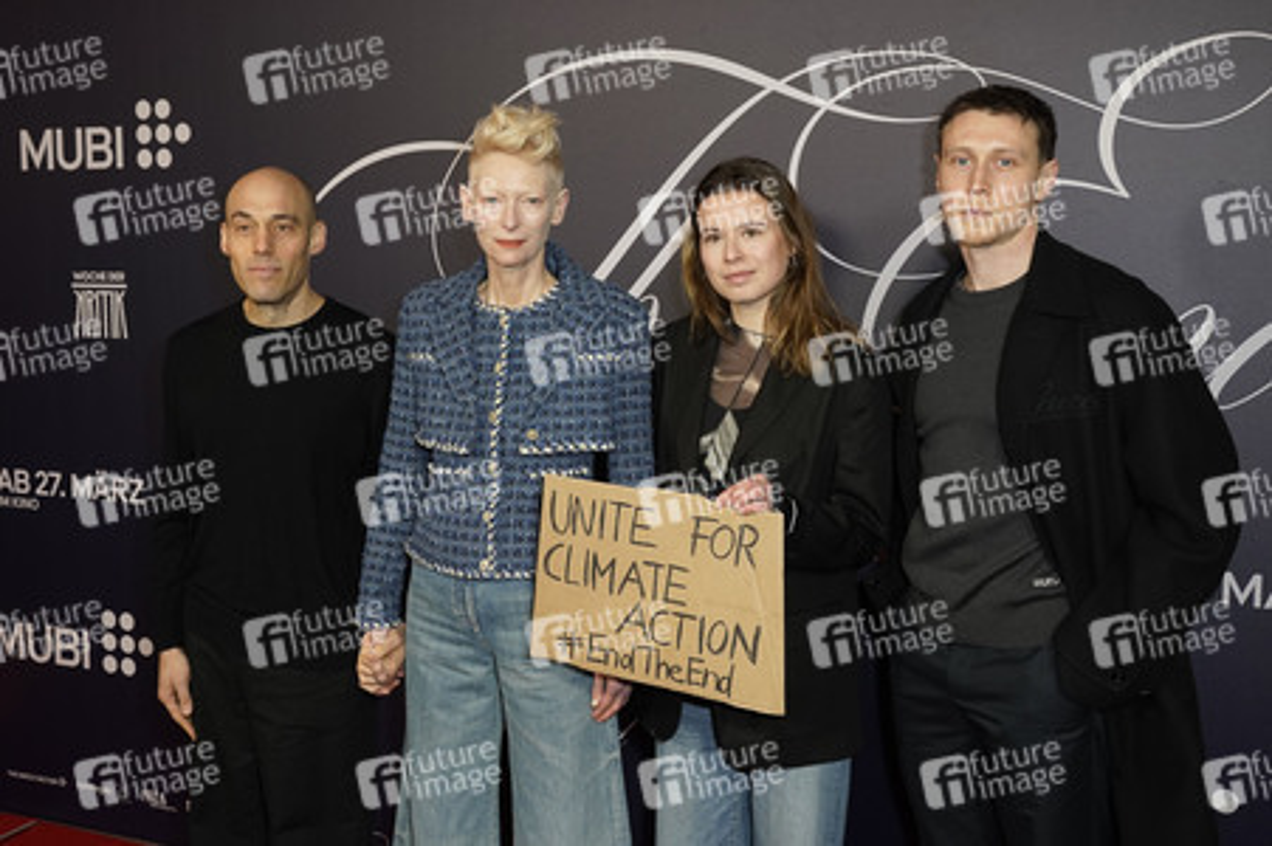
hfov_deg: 53.2
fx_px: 1271
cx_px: 636
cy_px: 423
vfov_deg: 36.8
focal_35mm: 36
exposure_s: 1/160
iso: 2000
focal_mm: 36
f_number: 5.6
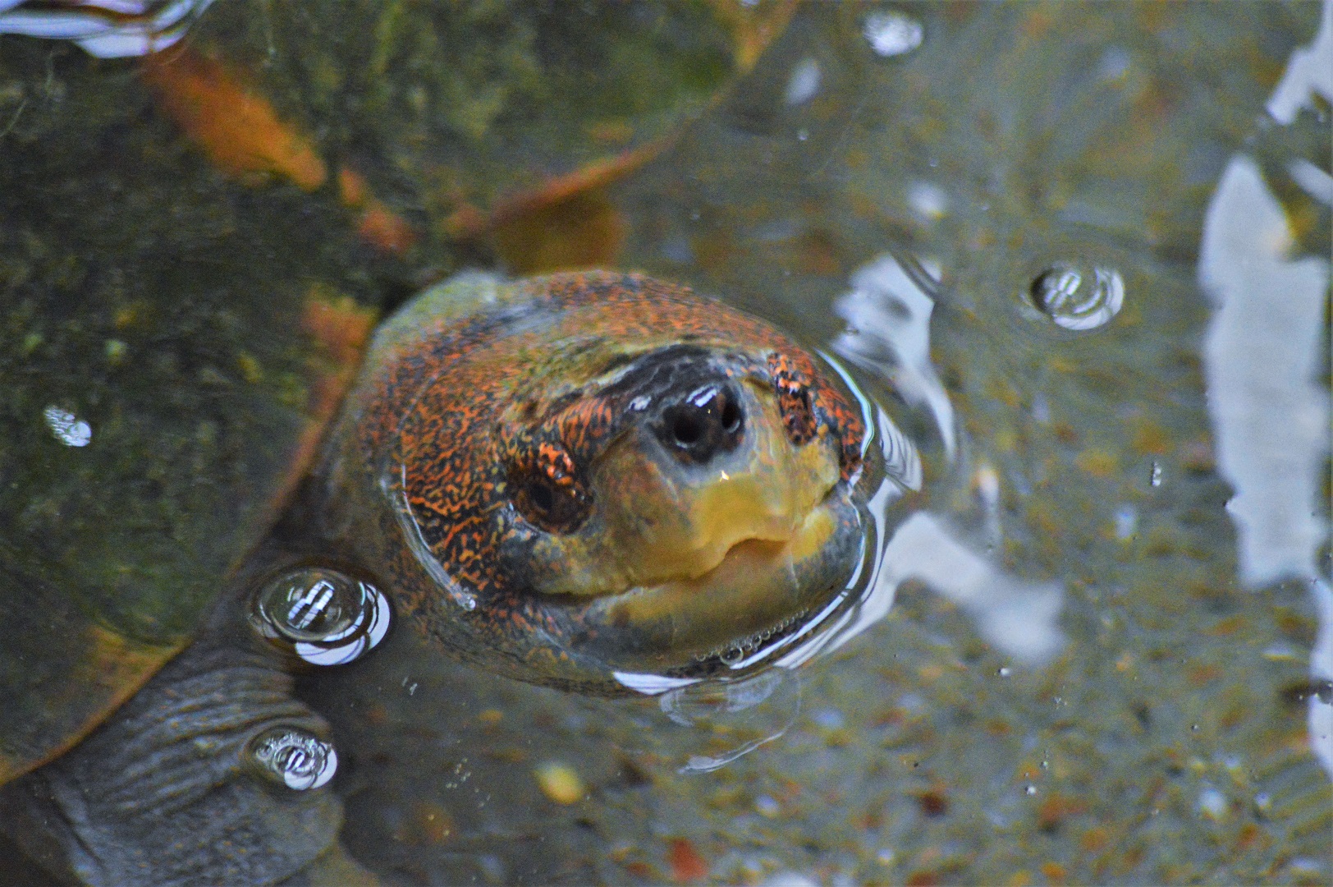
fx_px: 16649
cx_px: 666
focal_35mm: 450
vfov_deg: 3.1
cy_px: 444
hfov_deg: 4.6
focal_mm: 300
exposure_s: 1/500
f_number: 5.6
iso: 3200
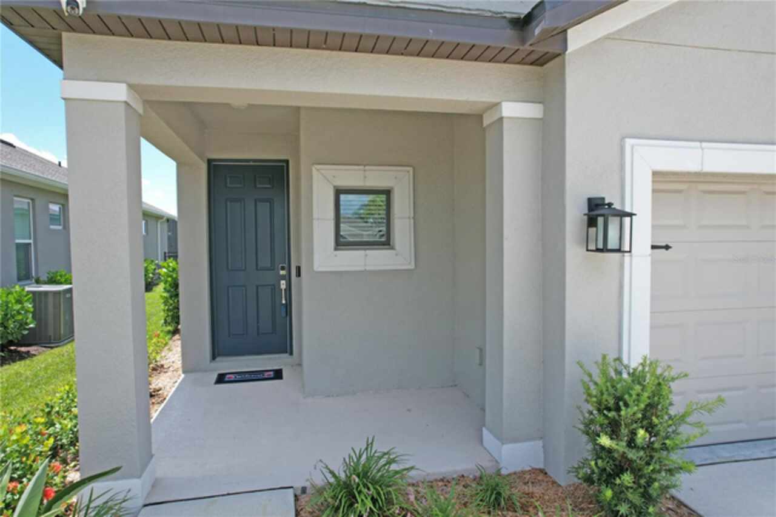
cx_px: 388
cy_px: 258
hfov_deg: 78.6
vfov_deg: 57.2
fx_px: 474
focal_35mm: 22
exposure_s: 1/1000
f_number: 2.8
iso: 100
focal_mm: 8.38
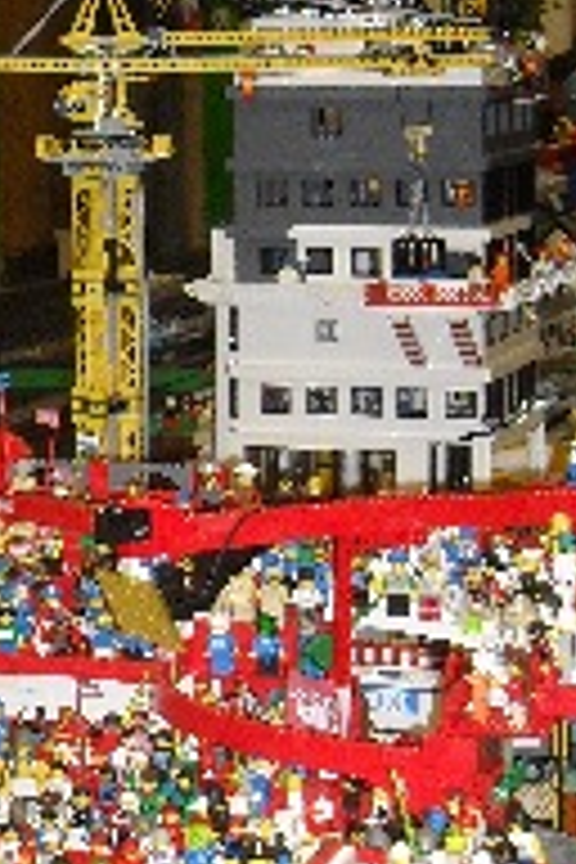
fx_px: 2736
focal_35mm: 114
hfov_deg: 11.5
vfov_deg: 17.9
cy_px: 382
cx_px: -302
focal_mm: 6.3
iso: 200
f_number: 3.2
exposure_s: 1/45
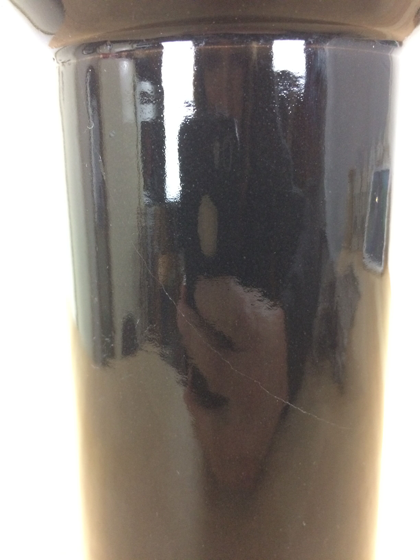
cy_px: 280
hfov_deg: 48.2
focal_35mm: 29
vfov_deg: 61.7
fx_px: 469
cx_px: 210
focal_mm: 4.15
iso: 250
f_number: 2.2
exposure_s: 1/25
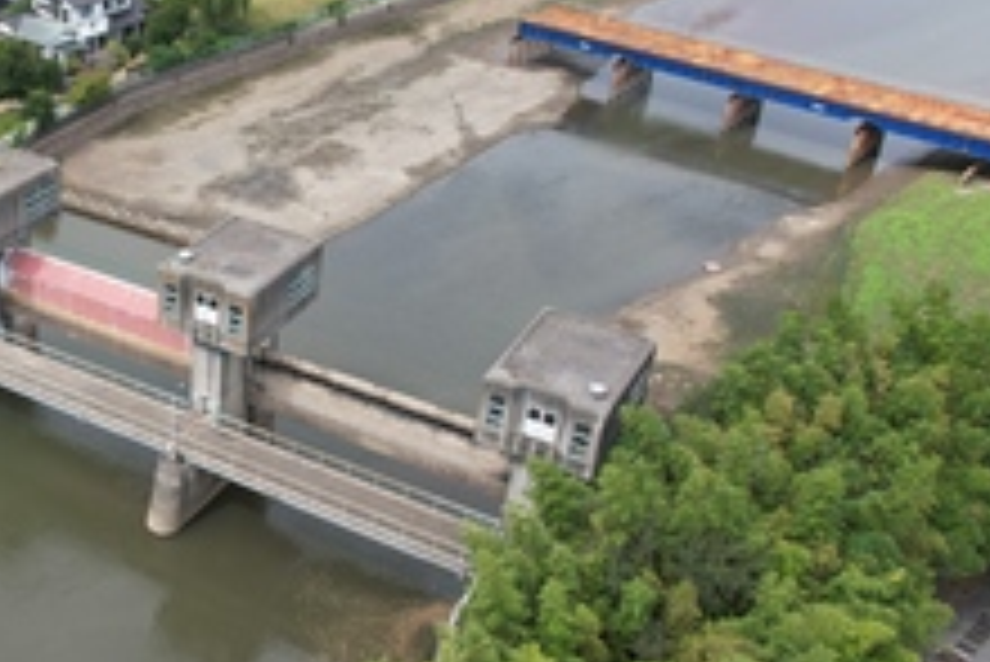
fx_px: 1266
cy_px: 345
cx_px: 135
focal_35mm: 46
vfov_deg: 29.3
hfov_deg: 40.1
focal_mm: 8.38
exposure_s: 1/1000
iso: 100
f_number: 2.8
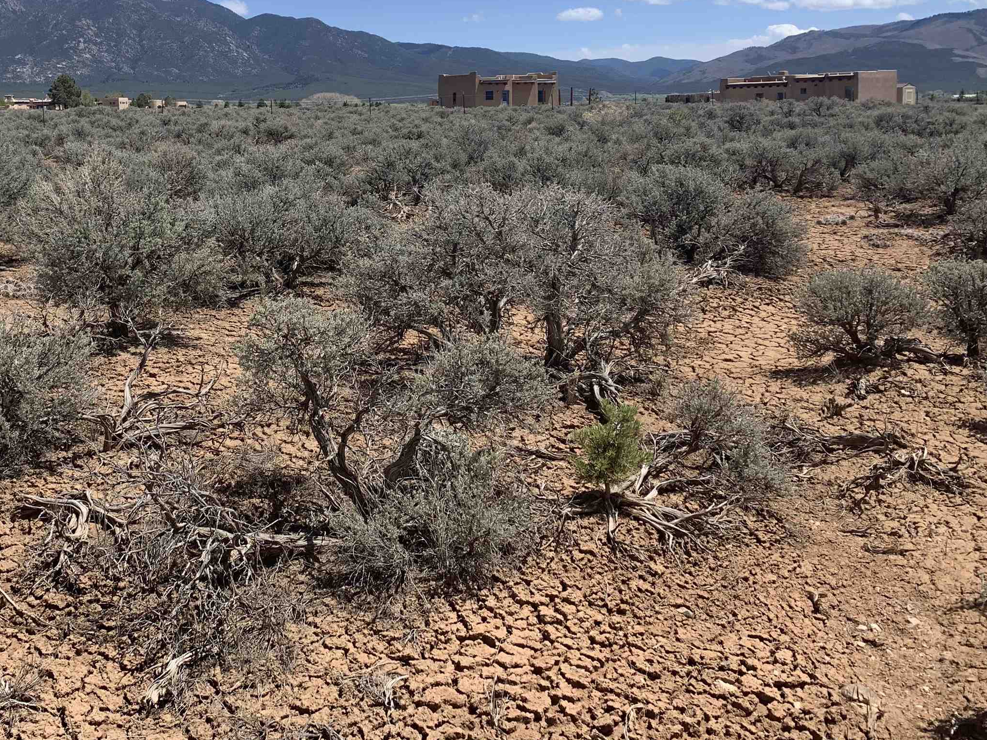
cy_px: 198
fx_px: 1112
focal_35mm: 39
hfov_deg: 47.0
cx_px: 321
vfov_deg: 36.1
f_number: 1.8
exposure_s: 1/2681
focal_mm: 4.25
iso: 25
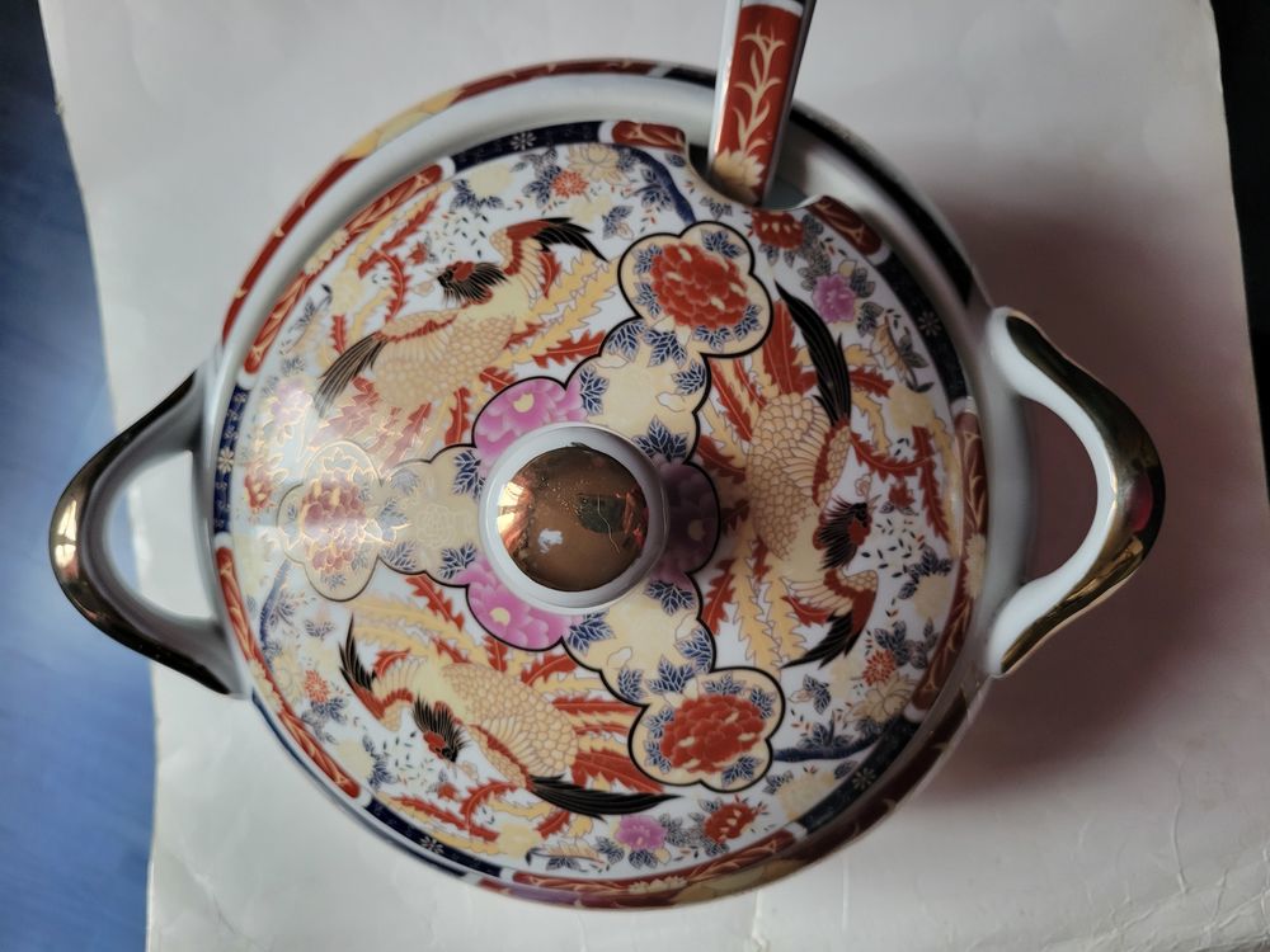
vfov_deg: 53.1
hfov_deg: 67.3
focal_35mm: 26
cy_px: 476
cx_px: 635
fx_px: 954
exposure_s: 1/120
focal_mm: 5.4
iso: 250
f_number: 1.8
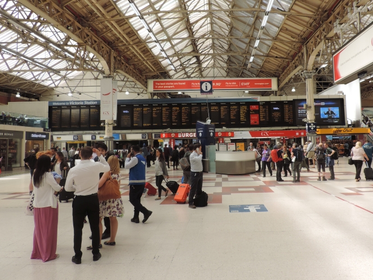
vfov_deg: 48.0
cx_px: 218
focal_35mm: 29
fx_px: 313
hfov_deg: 61.3
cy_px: 115
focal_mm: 4.3
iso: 80
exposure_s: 1/125
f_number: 3
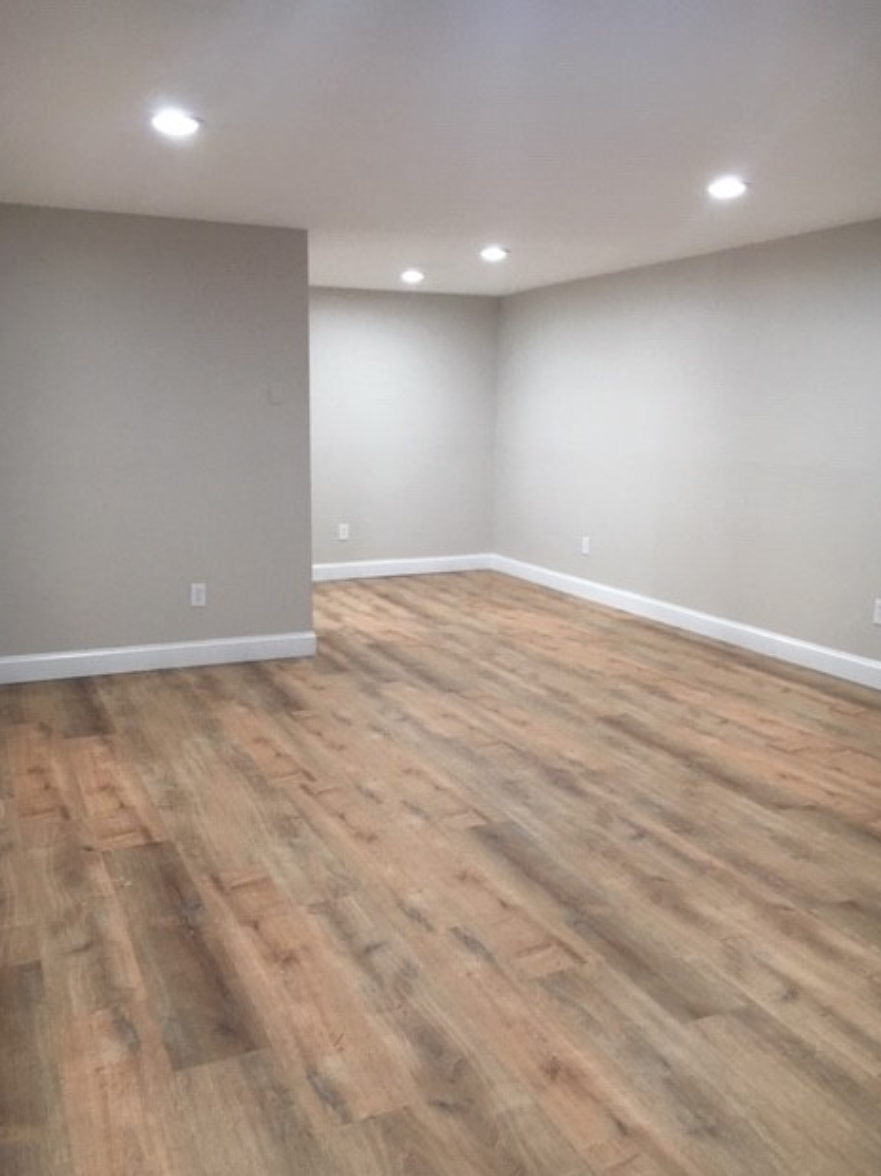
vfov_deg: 60.0
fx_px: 1018
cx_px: 437
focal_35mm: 30
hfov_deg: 46.8
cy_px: 606
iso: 100
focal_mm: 4.15
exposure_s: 1/30
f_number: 2.2
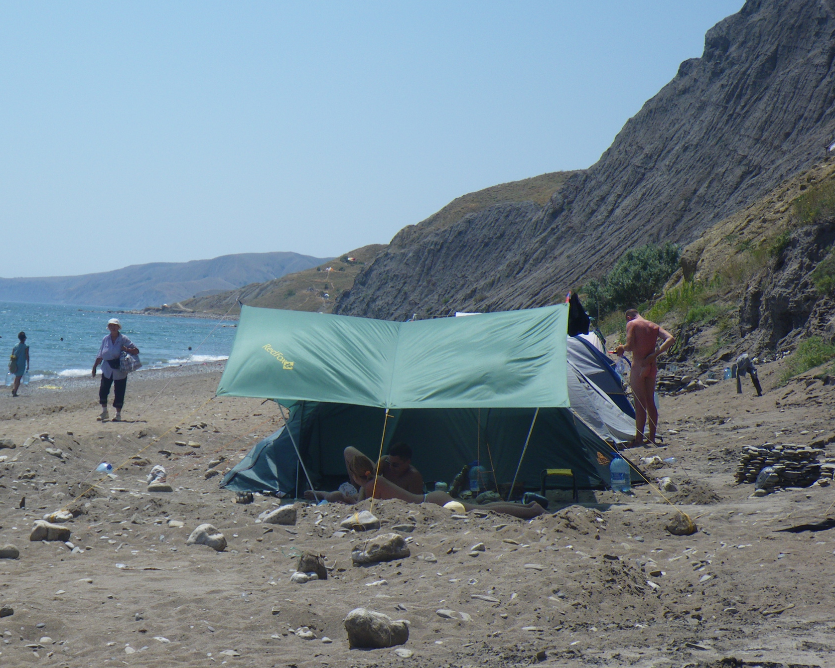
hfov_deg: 24.4
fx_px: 1903
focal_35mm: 77
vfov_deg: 19.8
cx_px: 197
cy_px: 223
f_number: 5.3
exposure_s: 1/400
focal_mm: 9.1
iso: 50
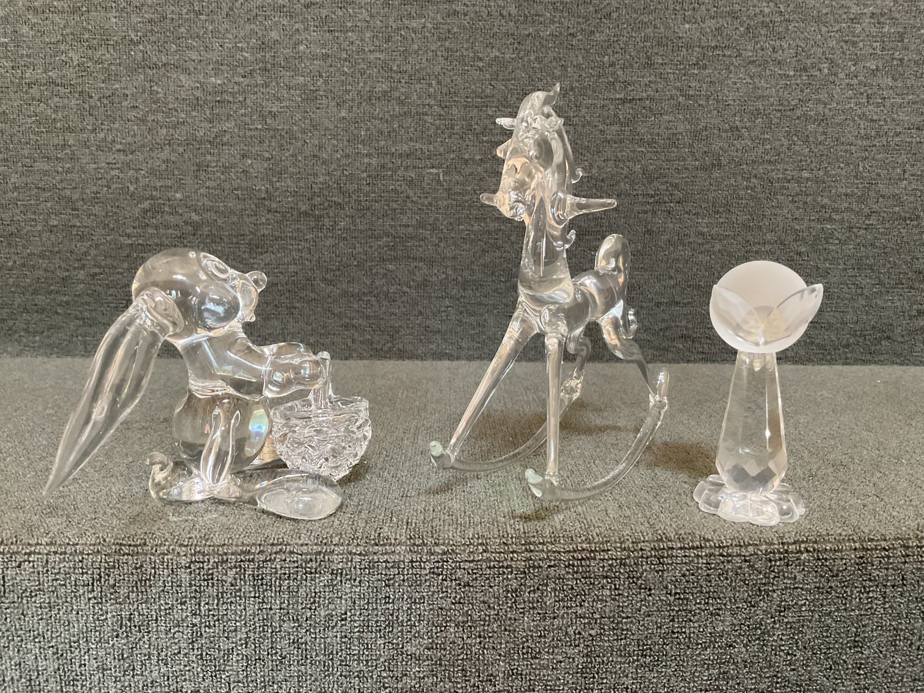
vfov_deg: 48.2
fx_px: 774
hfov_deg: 61.7
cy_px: 346
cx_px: 462
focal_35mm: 29
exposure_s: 1/60
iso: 250
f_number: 1.8
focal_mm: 3
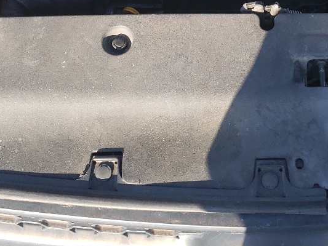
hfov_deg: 24.7
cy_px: -119
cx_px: 250
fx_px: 739
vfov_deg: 17.1
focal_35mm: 78
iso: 50
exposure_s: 1/385
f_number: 1.5
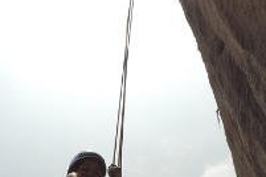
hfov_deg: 29.6
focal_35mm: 68
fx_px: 502
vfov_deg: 18.8
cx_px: 147
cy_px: 219
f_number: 3.7
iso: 100
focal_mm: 4.3
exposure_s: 1/2500
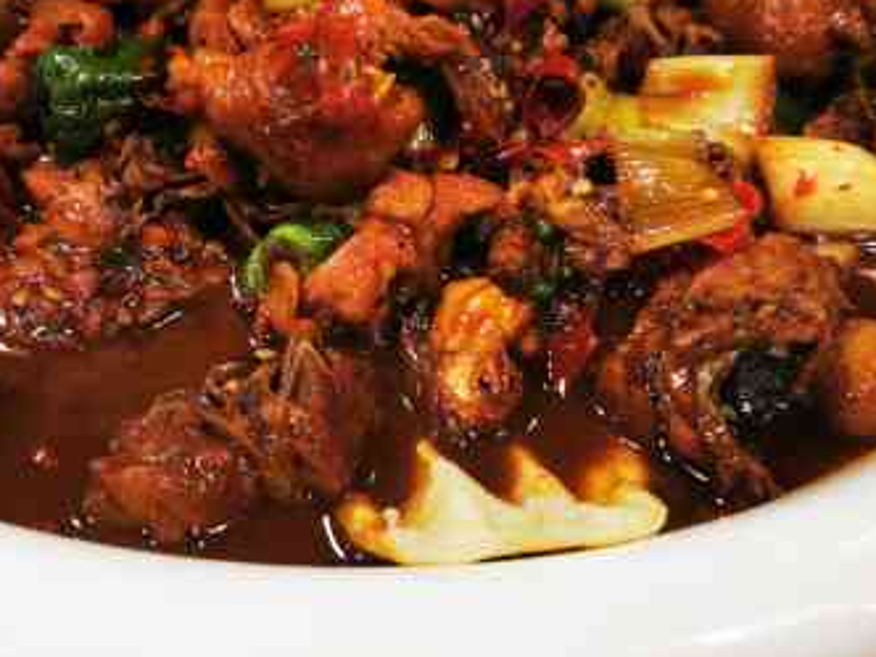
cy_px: 241
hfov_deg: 33.5
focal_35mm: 57
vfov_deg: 25.6
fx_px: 1442
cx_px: 306
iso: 200
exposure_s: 1/50
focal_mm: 5.56
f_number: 1.6
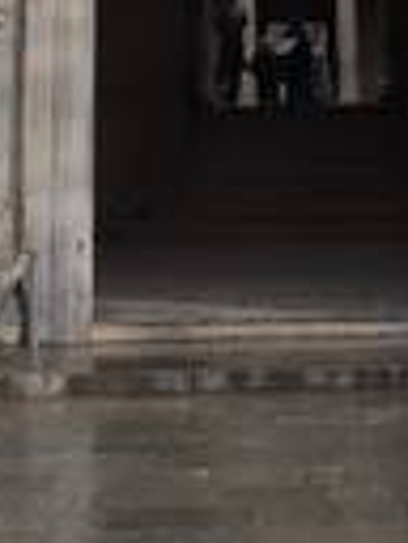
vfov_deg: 14.8
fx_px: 1886
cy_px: -361
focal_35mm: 120
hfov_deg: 12.3
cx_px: 310
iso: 17
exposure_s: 1/667
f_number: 1.68
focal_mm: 6.9
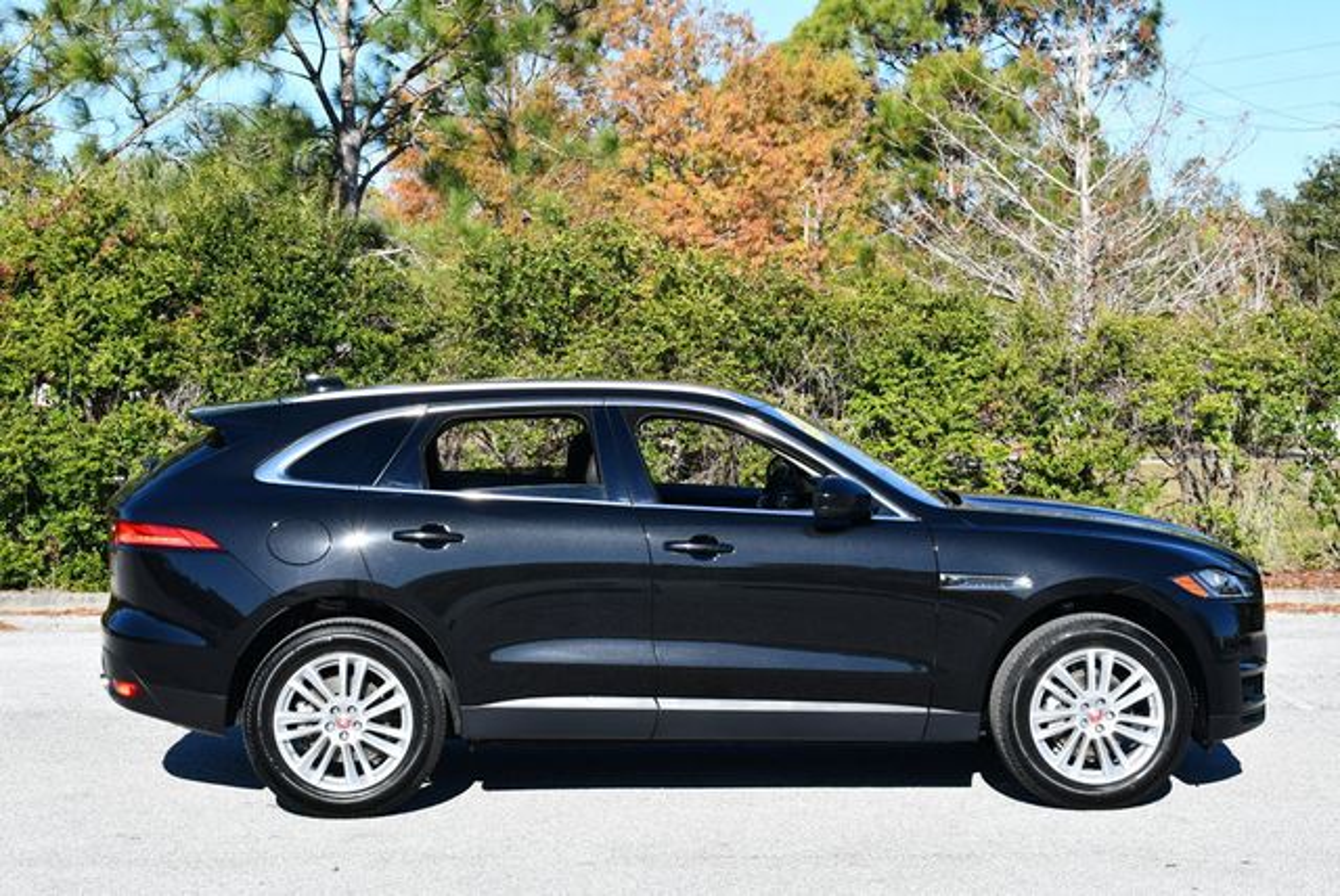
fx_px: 2608
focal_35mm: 70
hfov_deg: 28.8
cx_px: 670
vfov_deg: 19.5
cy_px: 448
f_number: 8
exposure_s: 1/250
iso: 125
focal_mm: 35
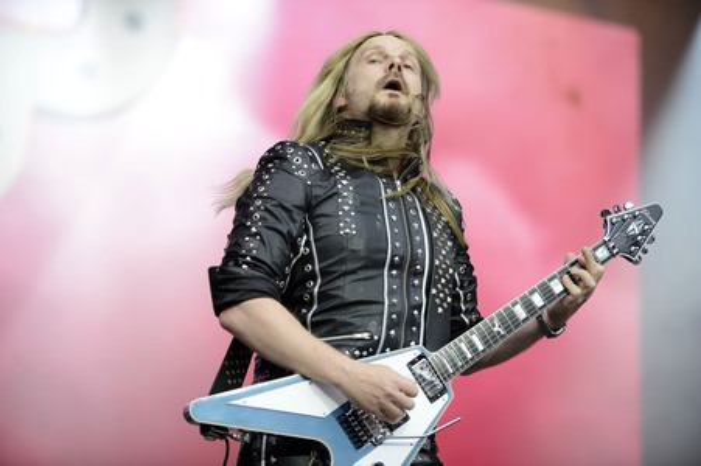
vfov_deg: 11.0
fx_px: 2432
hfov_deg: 16.4
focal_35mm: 125
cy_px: 233
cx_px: 350
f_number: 2.8
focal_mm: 125
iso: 400
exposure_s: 1/800
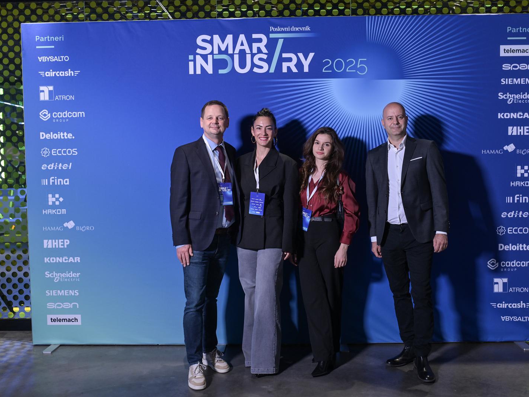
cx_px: 268
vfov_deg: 37.7
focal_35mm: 38
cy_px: 198
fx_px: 581
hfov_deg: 49.0
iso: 800
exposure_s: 1/60
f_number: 4
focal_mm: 35
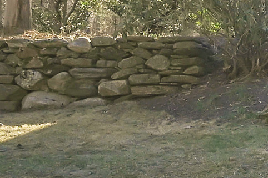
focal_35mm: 102
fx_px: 759
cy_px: -221
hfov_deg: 13.4
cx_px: 680
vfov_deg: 11.5
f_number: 8
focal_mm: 16
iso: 400
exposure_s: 1/400
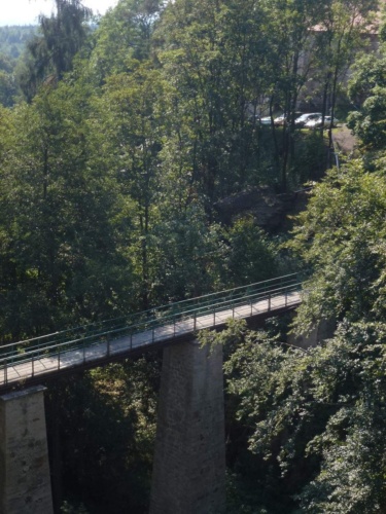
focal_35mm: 61
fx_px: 907
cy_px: 257
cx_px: 193
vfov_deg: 31.7
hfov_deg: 24.0
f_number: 4.5
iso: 100
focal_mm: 10.9
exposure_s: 1/250
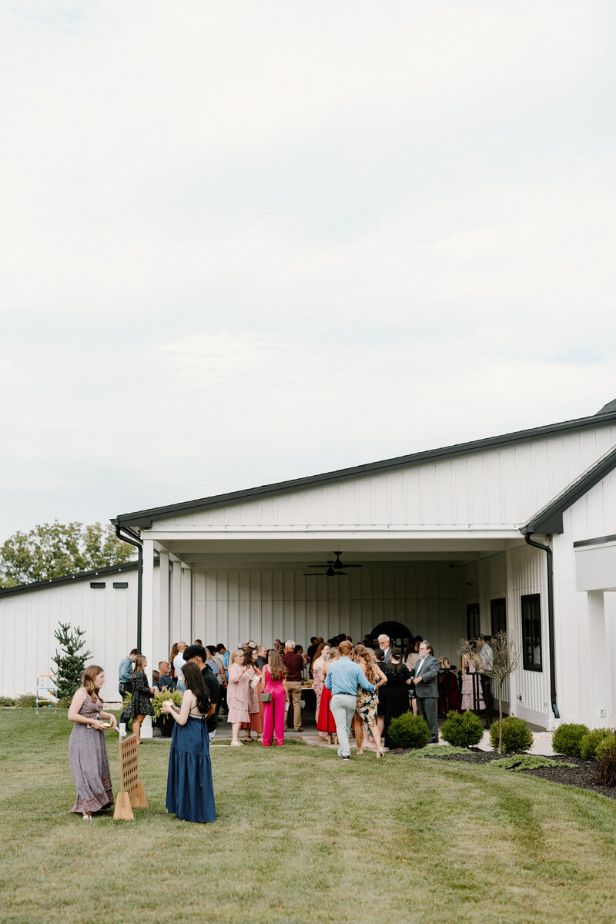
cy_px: 462
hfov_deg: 27.0
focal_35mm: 50
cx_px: 308
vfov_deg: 39.6
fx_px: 1283
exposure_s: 1/800
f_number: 2
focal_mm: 50
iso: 125
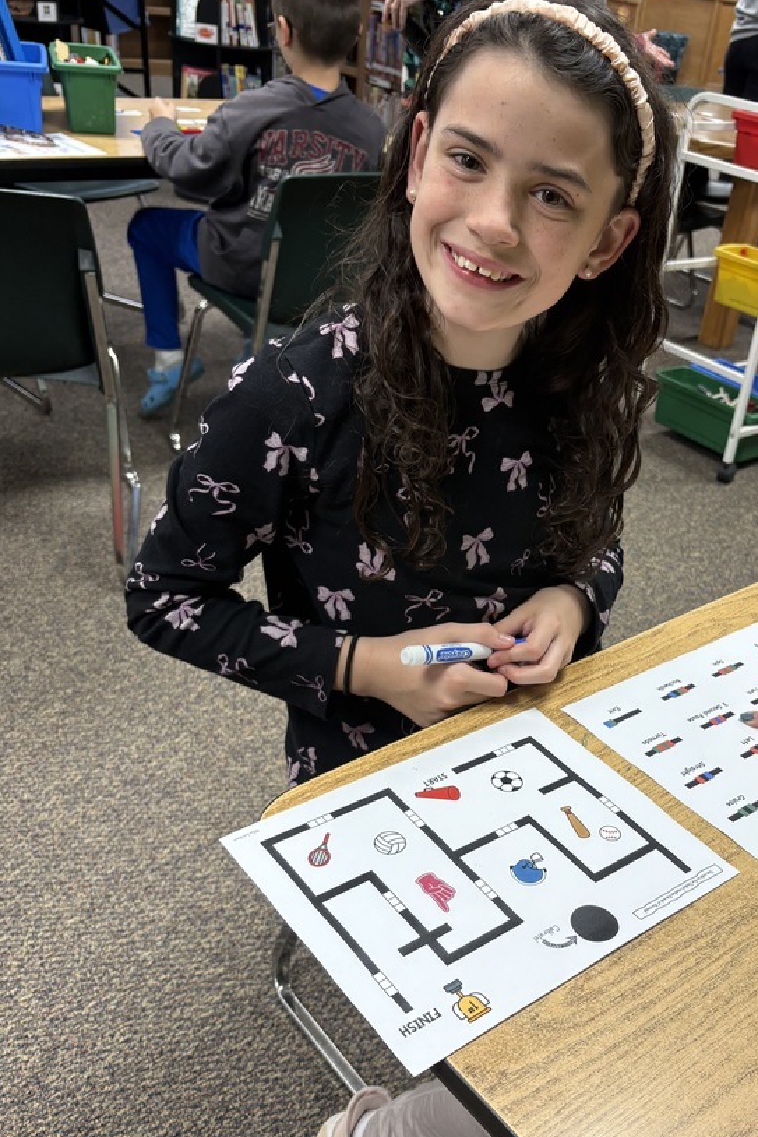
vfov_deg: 55.6
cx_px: 504
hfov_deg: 38.5
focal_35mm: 34
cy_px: 654
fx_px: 1073
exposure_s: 1/60
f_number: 1.6
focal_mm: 5.96
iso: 80
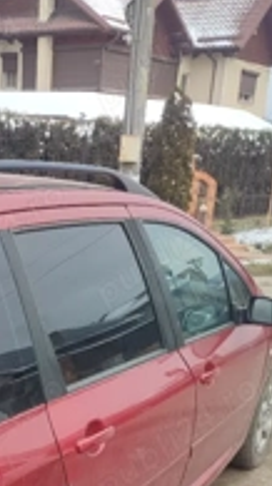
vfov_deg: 34.4
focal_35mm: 56
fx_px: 721
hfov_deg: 20.9
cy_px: 469
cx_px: 32
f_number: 1.9
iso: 50
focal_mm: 6.04
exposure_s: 1/303
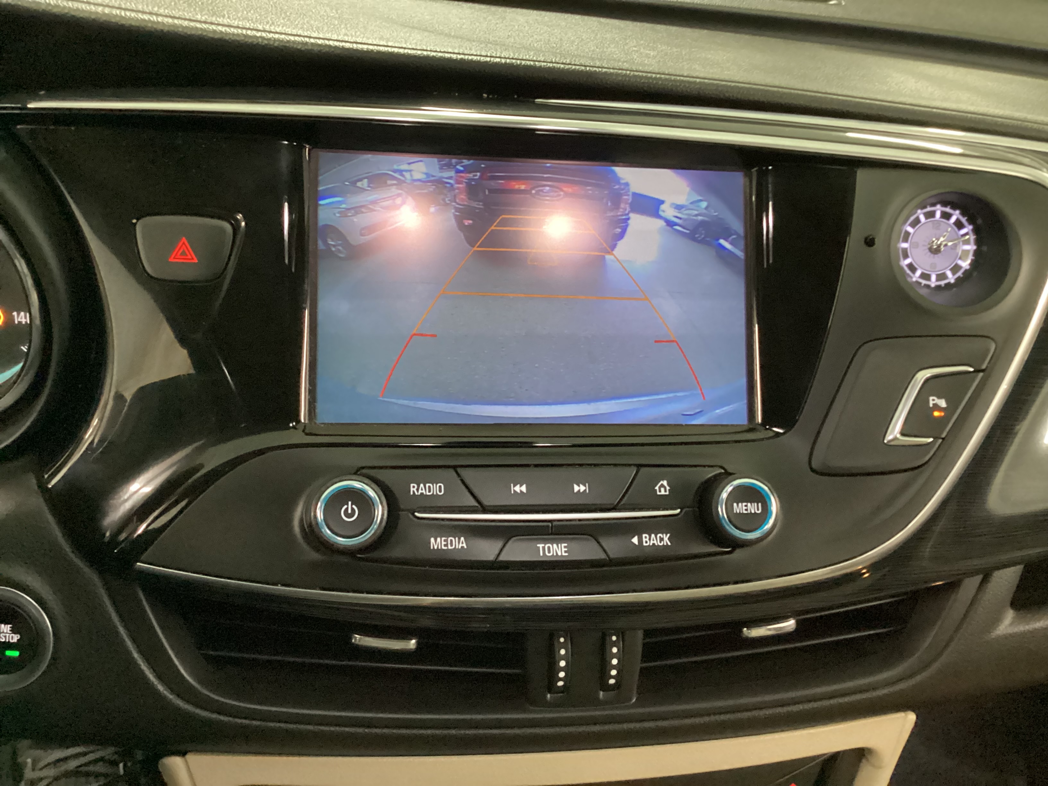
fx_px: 939
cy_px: 393
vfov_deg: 45.4
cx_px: 524
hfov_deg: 58.4
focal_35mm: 31
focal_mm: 3.3
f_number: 2.4
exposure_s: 1/30
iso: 800
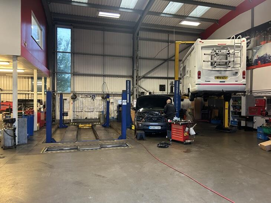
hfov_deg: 67.3
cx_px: 136
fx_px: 204
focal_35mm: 26
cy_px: 102
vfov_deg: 53.1
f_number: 1.5
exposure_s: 1/50
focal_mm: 5.7
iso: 320
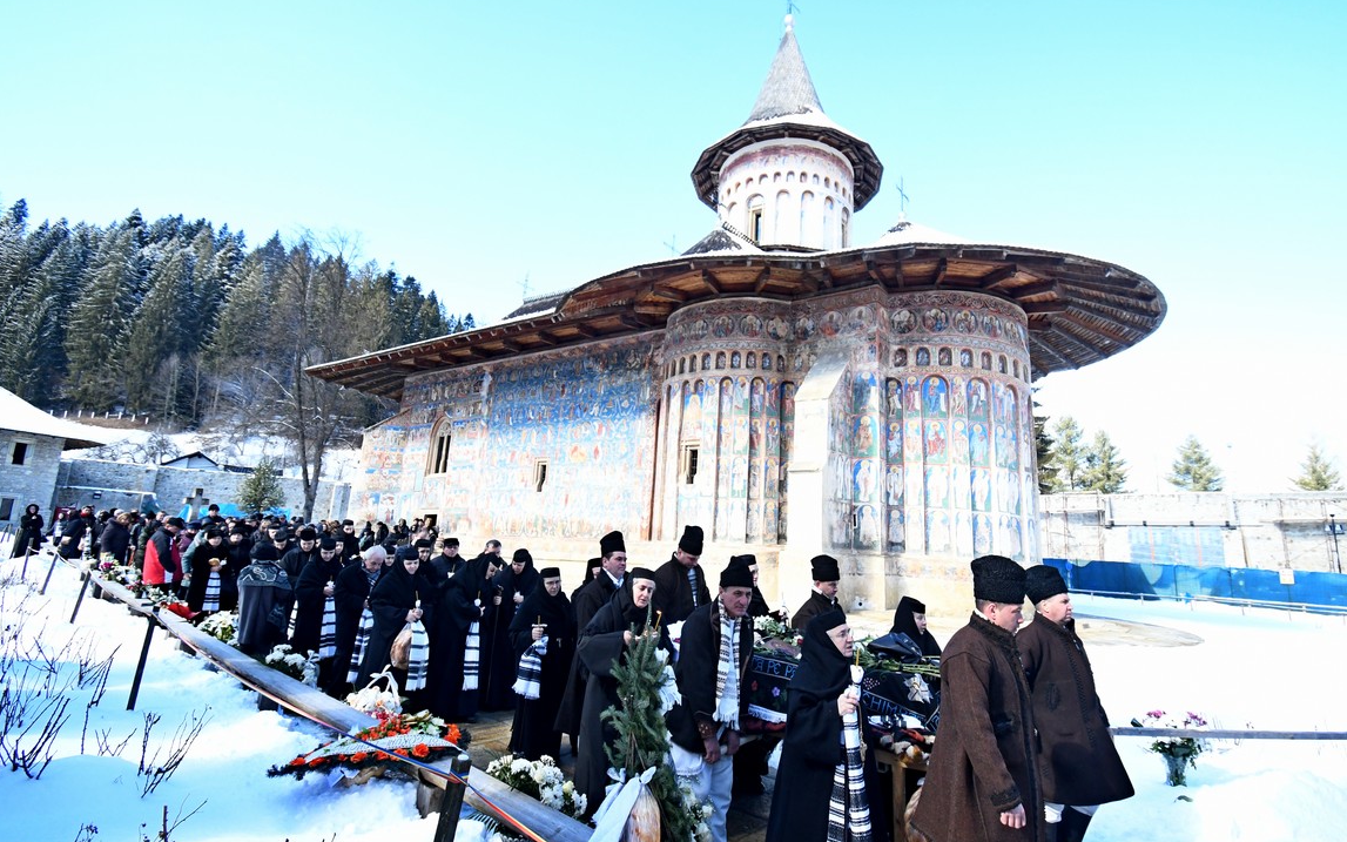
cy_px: 438
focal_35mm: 16
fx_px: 587
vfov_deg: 71.2
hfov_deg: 97.8
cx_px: 682
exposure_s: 1/640
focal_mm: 10
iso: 1000
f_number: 5
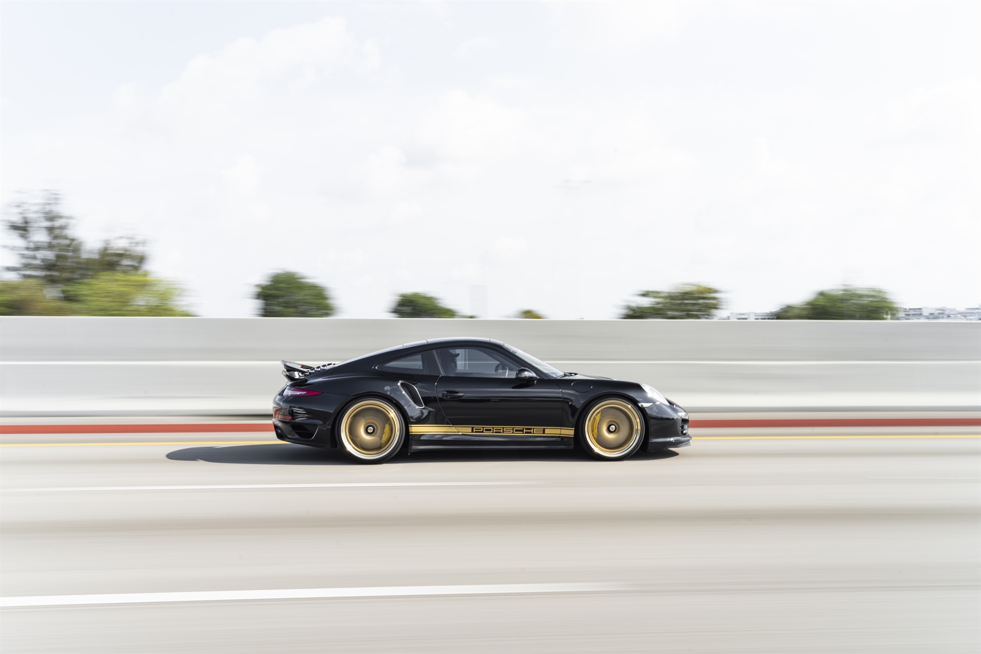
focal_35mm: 30
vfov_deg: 43.6
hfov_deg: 61.9
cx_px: 490
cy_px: 327
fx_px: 817
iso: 100
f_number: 20
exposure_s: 1/15
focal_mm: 30
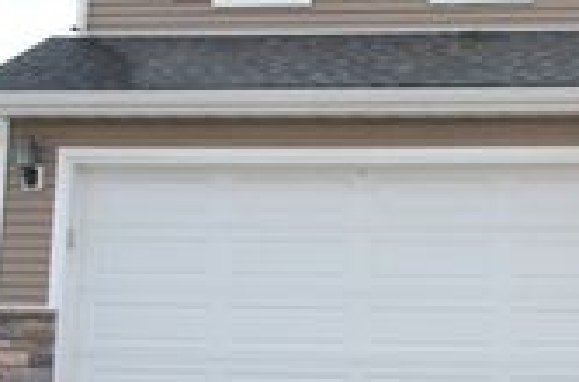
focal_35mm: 81
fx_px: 1298
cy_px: 16
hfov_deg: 23.4
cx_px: 655
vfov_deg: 16.4
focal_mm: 18
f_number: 9
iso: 5000
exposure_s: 1/1600
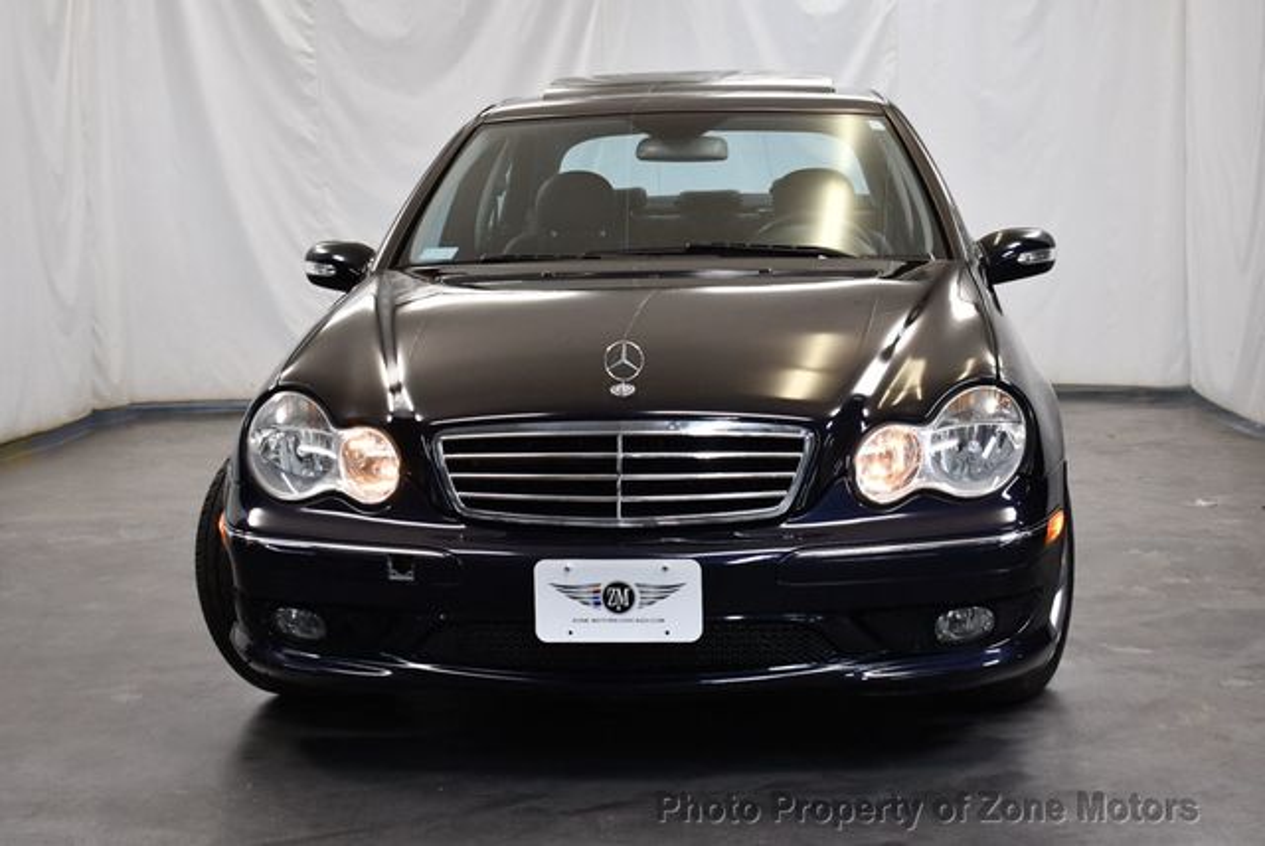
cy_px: 423
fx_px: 1970
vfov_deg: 24.2
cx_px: 632
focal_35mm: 56
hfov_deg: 35.6
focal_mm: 28
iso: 900
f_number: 4.2
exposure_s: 1/125
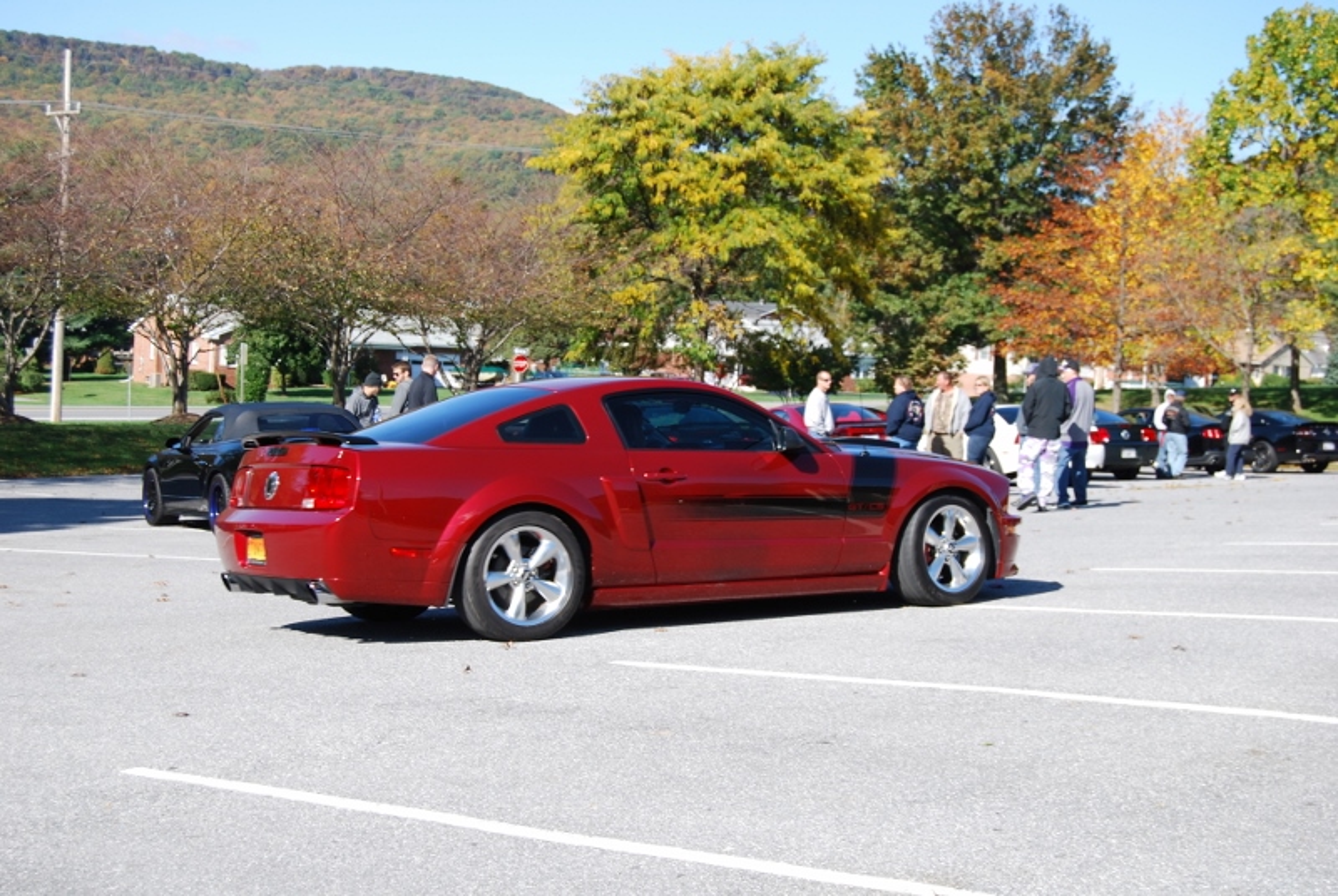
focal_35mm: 57
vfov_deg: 23.9
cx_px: 669
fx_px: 2122
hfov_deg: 35.0
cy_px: 448
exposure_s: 1/160
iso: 100
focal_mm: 38
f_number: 6.3
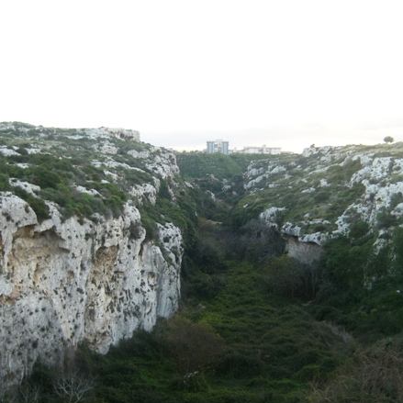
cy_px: 217
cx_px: 220
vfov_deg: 34.7
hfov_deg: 34.7
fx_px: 645
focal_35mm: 49
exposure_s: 1/125
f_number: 2.8
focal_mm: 7.9
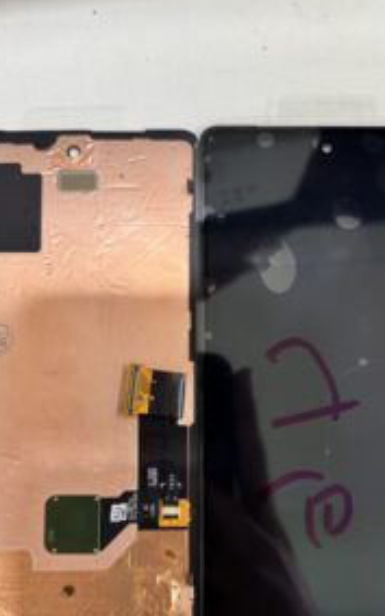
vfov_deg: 53.6
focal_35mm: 36
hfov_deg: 35.3
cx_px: 211
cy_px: 374
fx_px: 604
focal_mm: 6.76
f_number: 1.78
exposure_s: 1/50
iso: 160
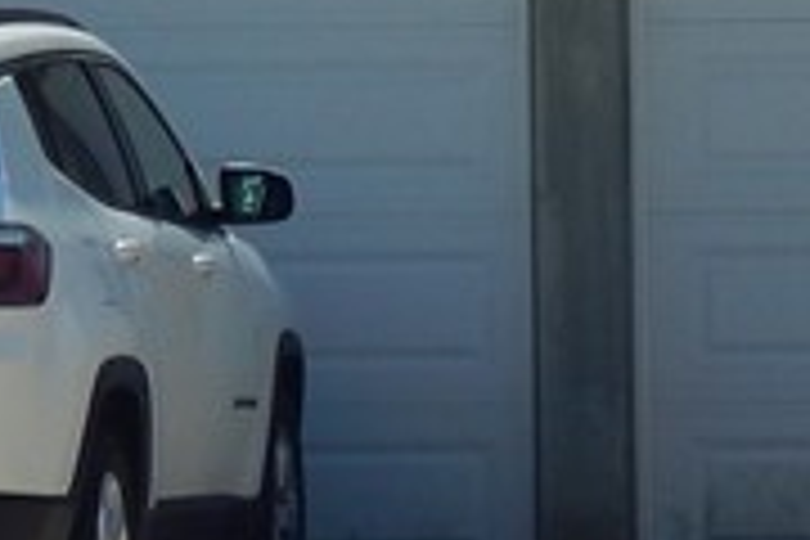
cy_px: 148
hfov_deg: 6.3
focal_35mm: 326
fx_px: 7334
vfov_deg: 4.2
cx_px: 747
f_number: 7.6
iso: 125
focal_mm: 9.7
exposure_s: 1/400
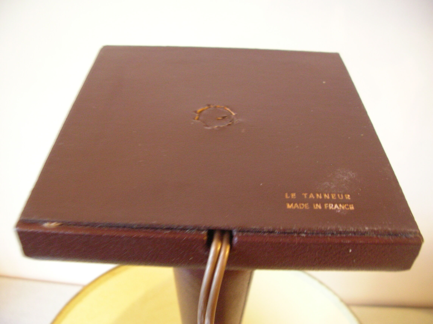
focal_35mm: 35
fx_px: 437
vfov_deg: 40.6
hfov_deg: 52.7
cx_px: 216
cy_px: 162
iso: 200
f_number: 2.8
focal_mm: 5.8
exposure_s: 1/3.1
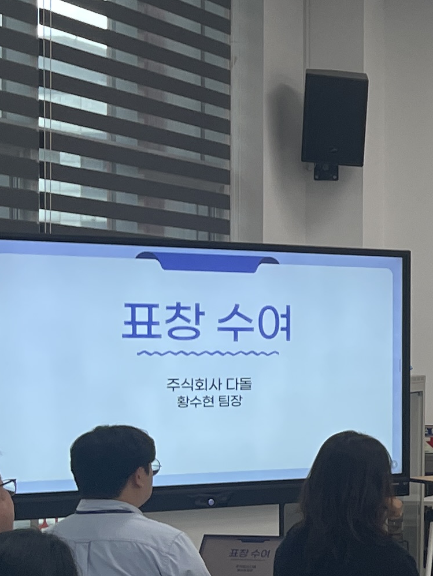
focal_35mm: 101
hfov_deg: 12.3
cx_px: 967
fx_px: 1684
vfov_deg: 19.4
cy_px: 370
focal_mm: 5.1
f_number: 1.6
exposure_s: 1/120
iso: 64
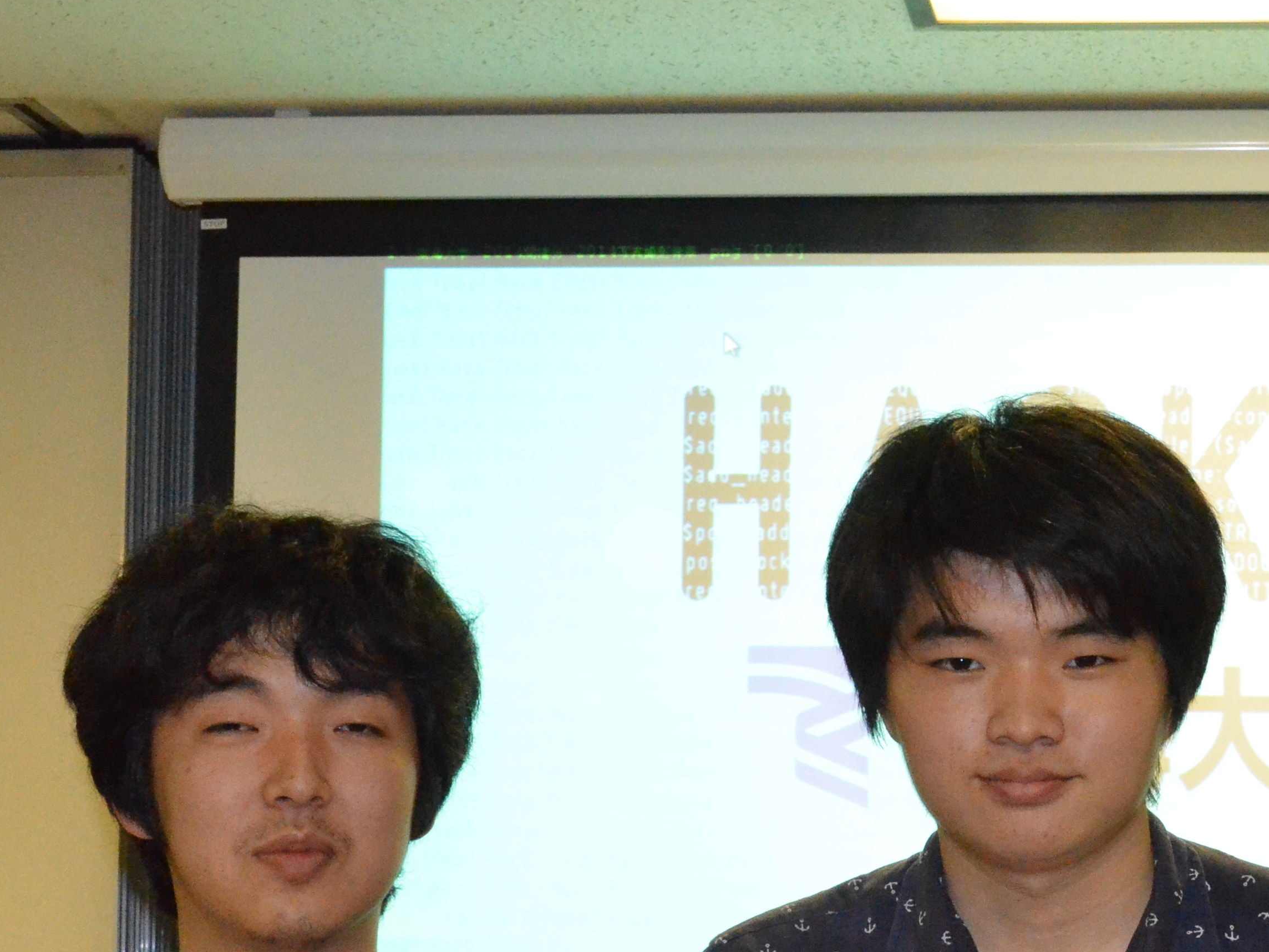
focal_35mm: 93
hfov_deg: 20.8
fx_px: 3409
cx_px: 1053
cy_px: 766
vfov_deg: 15.8
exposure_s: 1/200
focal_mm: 30
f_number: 8
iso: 6400
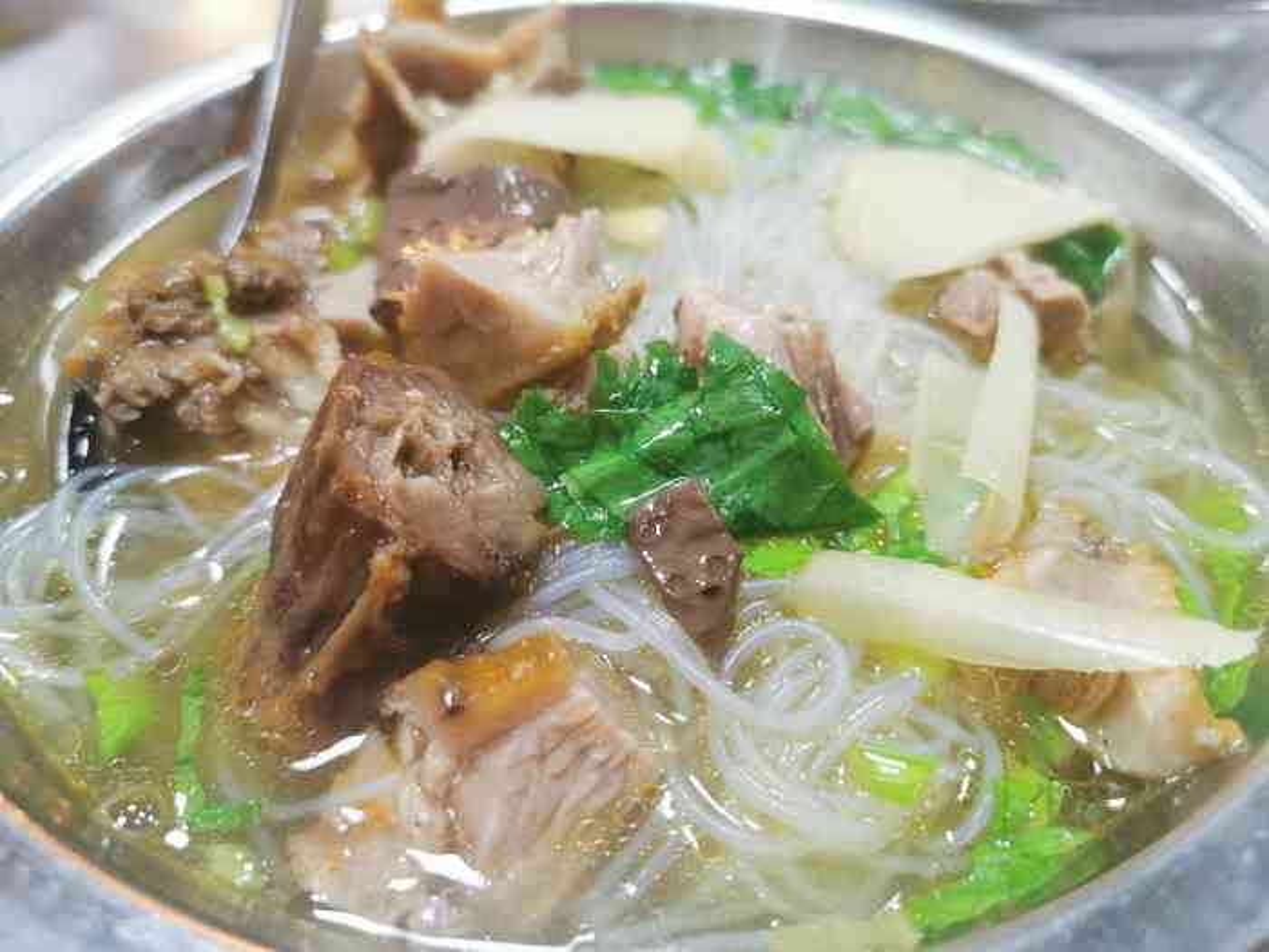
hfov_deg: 65.3
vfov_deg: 51.4
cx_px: 634
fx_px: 990
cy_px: 476
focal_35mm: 27
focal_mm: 5.58
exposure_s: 1/50
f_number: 1.8
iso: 250
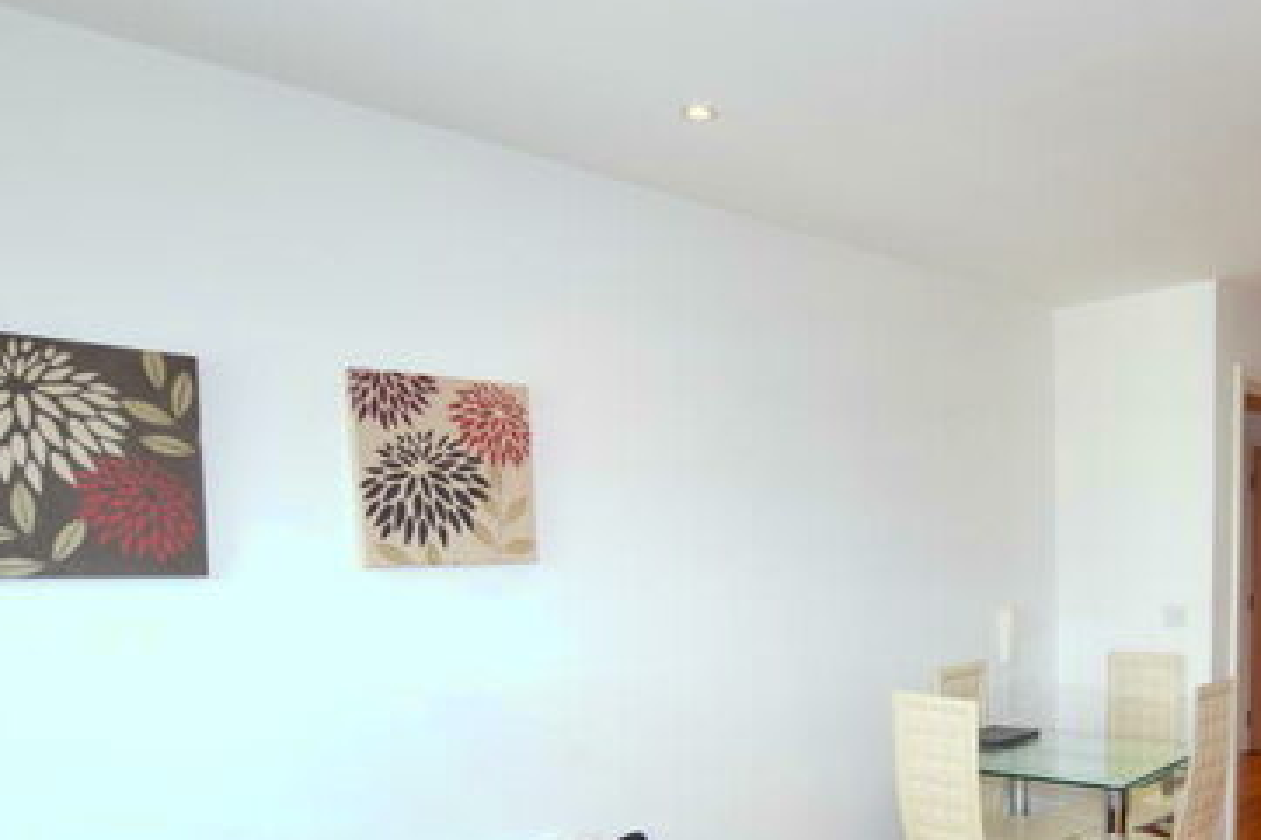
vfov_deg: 42.6
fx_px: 1015
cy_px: 687
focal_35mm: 29
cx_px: 885
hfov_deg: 61.4
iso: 400
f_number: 4
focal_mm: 10
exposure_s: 1/60
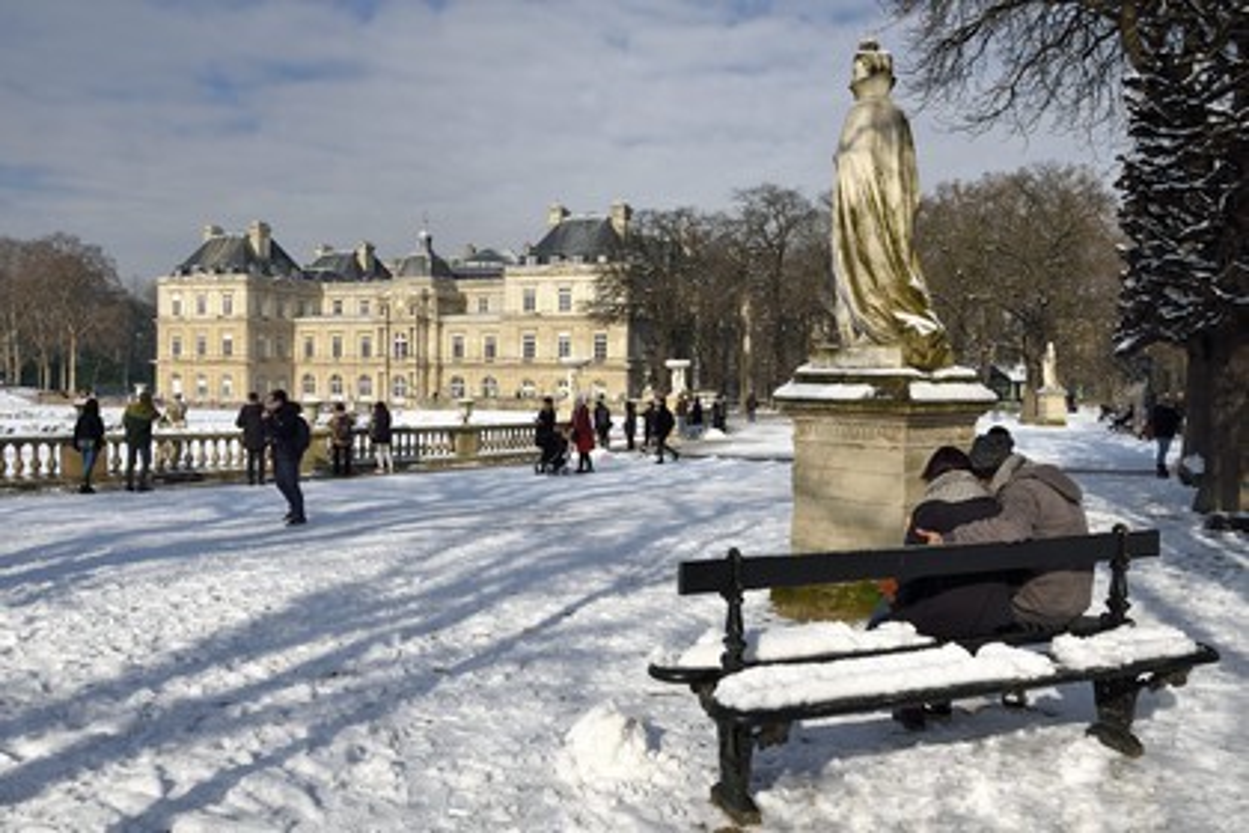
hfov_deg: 58.7
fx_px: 1110
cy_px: 416
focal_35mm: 32
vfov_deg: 41.1
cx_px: 624
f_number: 16
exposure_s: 1/250
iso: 200
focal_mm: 32
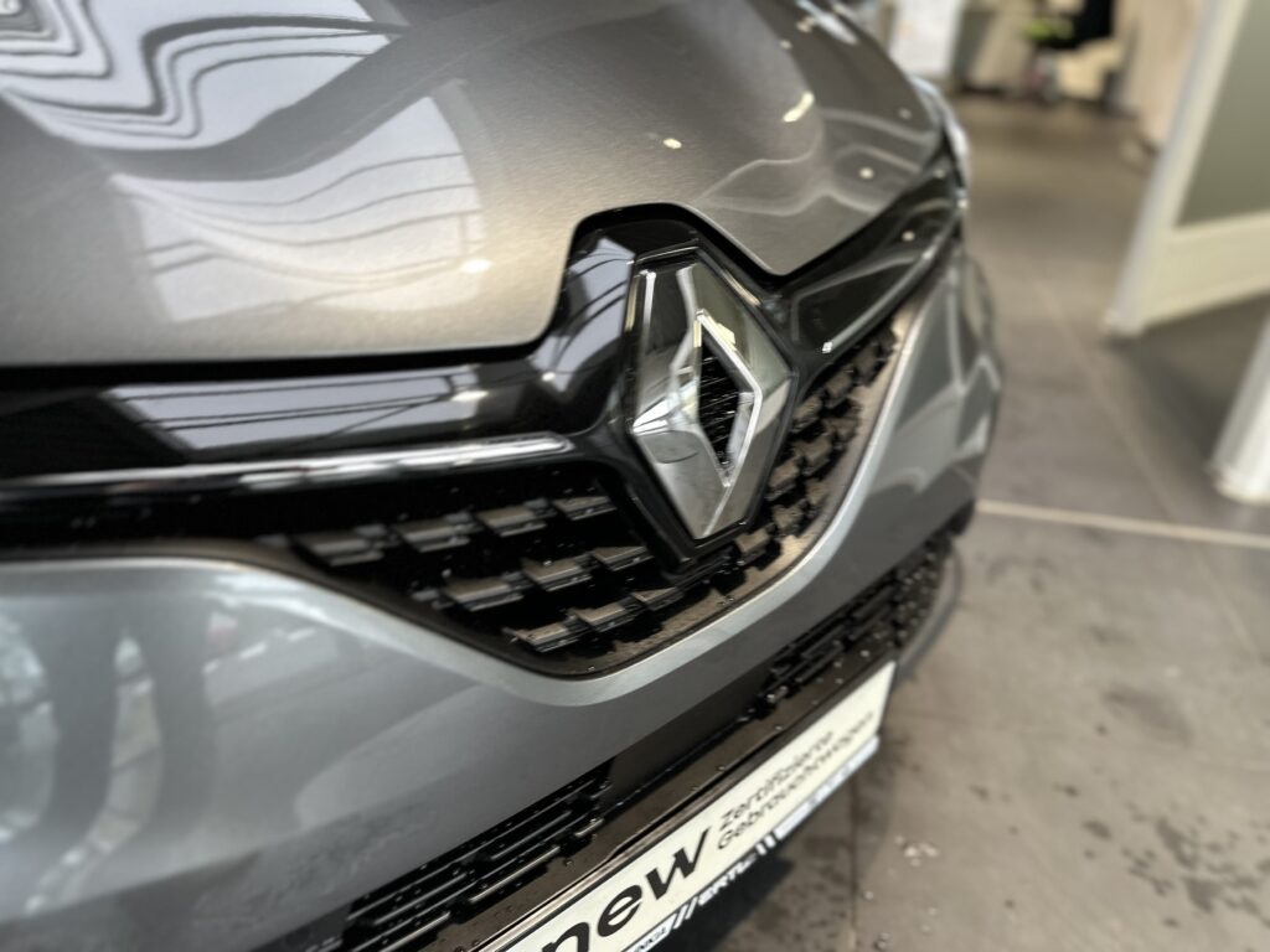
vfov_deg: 56.8
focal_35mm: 24
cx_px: 635
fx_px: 881
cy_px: 476
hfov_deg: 71.6
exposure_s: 1/100
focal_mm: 6.86
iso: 160
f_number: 1.78
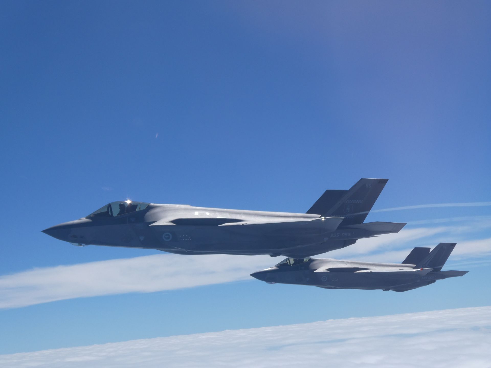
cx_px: 246
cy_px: 184
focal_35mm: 84
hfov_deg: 23.3
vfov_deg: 17.6
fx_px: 1191
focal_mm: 15
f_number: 5
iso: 80
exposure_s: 1/1000
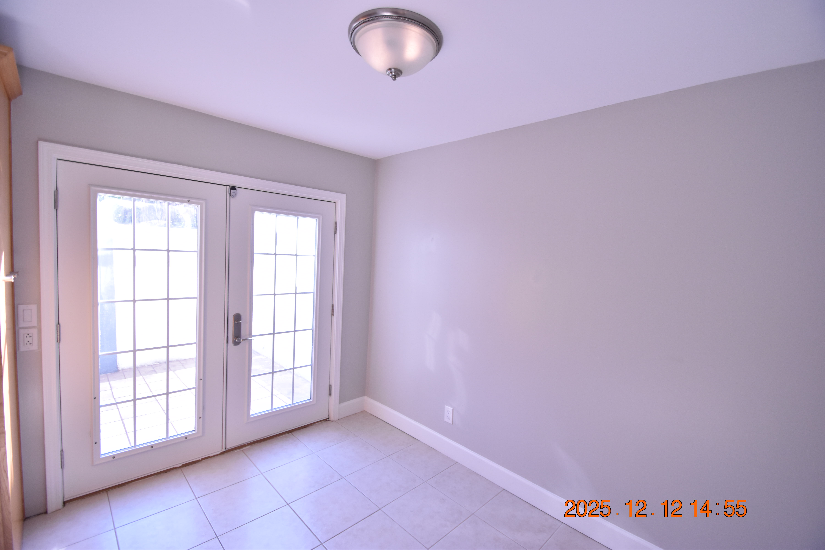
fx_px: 344
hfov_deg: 100.4
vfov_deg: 77.3
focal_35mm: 15
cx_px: 412
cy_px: 275
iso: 800
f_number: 3.5
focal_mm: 10
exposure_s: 1/125
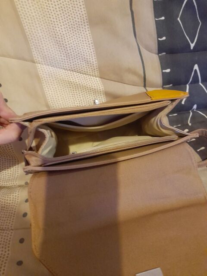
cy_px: 138
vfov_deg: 69.4
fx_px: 199
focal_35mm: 25
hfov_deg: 54.9
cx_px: 104
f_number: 2
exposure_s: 1/10
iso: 640
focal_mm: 4.6
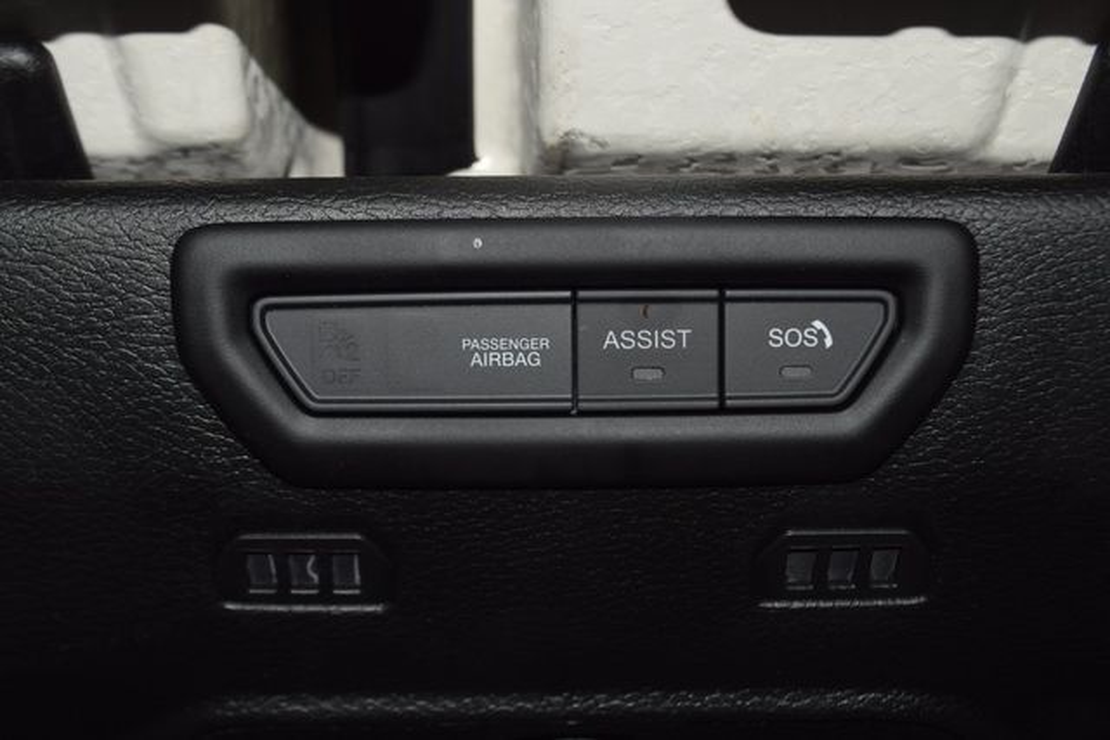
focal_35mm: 54
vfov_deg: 25.1
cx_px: 555
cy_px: 370
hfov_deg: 36.9
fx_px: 1665
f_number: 8
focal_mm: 36
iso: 100
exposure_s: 1/60
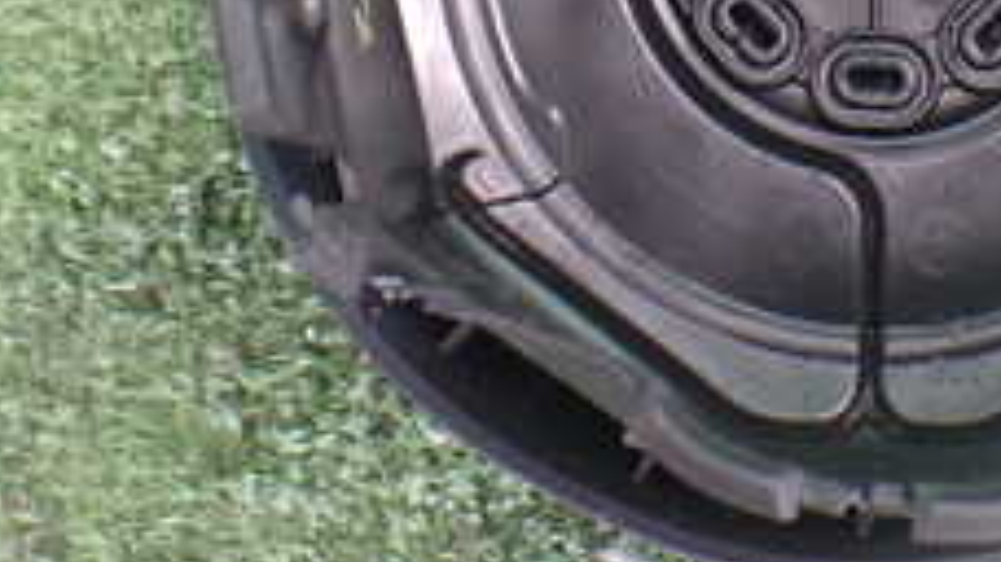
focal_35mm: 86
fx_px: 2282
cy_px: -215
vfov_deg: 13.4
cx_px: 856
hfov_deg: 24.2
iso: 800
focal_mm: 5.4
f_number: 2.3
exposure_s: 1/40
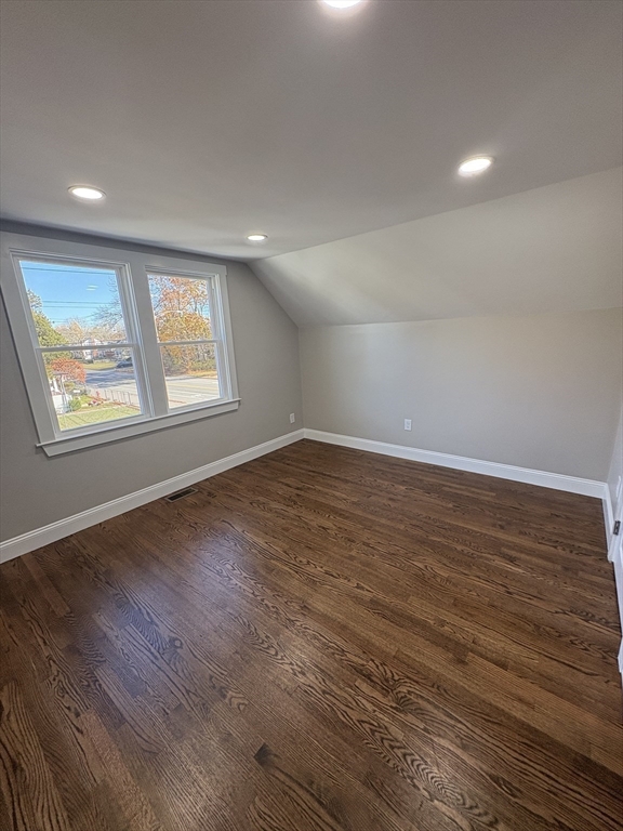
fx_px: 336
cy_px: 416
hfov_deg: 85.7
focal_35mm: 14
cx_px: 312
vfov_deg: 102.1
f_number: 2.2
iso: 100
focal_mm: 2.22
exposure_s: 1/99
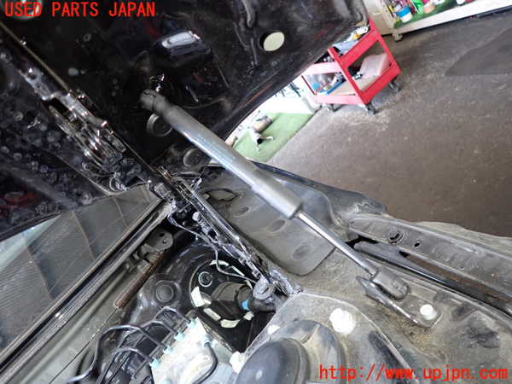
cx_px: 256
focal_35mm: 25
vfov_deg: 54.9
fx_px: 370
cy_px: 192
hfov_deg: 69.4
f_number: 2
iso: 250
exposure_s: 1/30
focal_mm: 4.5
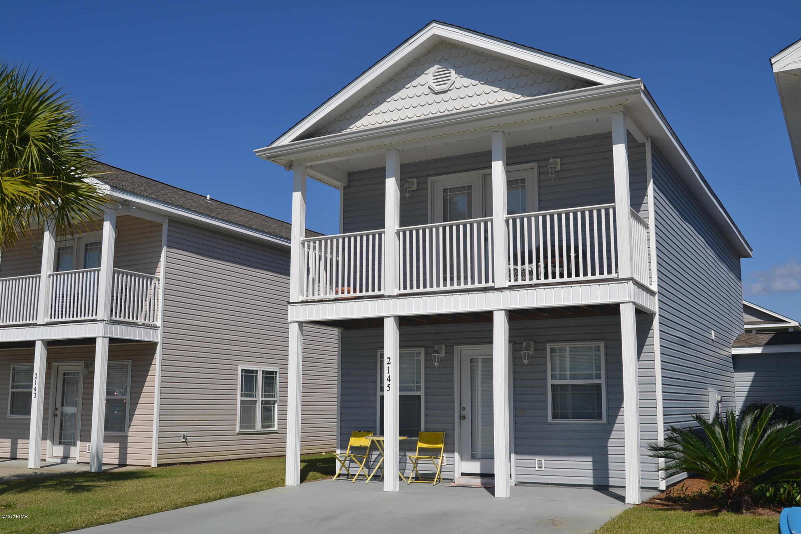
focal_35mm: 36
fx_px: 801
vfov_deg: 36.9
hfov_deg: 53.1
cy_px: 267
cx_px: 400
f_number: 10
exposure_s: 1/400
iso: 100
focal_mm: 24
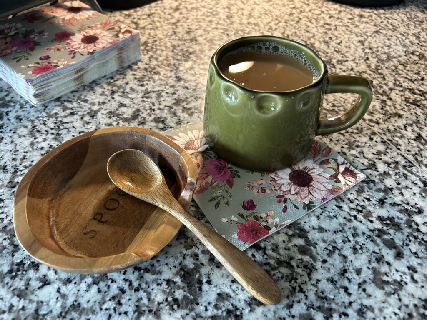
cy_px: 160
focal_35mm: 26
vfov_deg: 53.1
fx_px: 321
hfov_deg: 67.3
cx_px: 214
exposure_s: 1/60
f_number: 1.5
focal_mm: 5.7
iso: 320
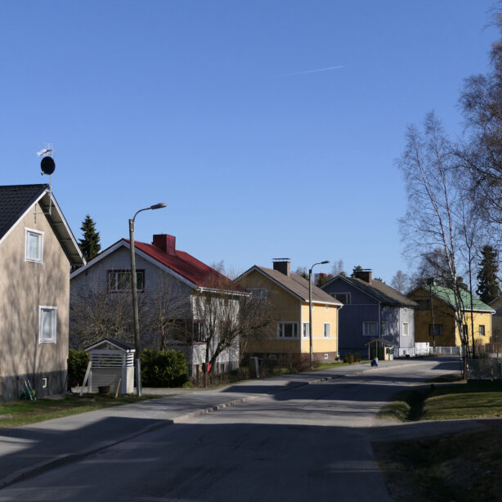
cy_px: 251
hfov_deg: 29.6
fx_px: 952
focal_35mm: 58
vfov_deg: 29.6
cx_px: 250
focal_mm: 16.6
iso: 125
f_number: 4
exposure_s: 1/1300
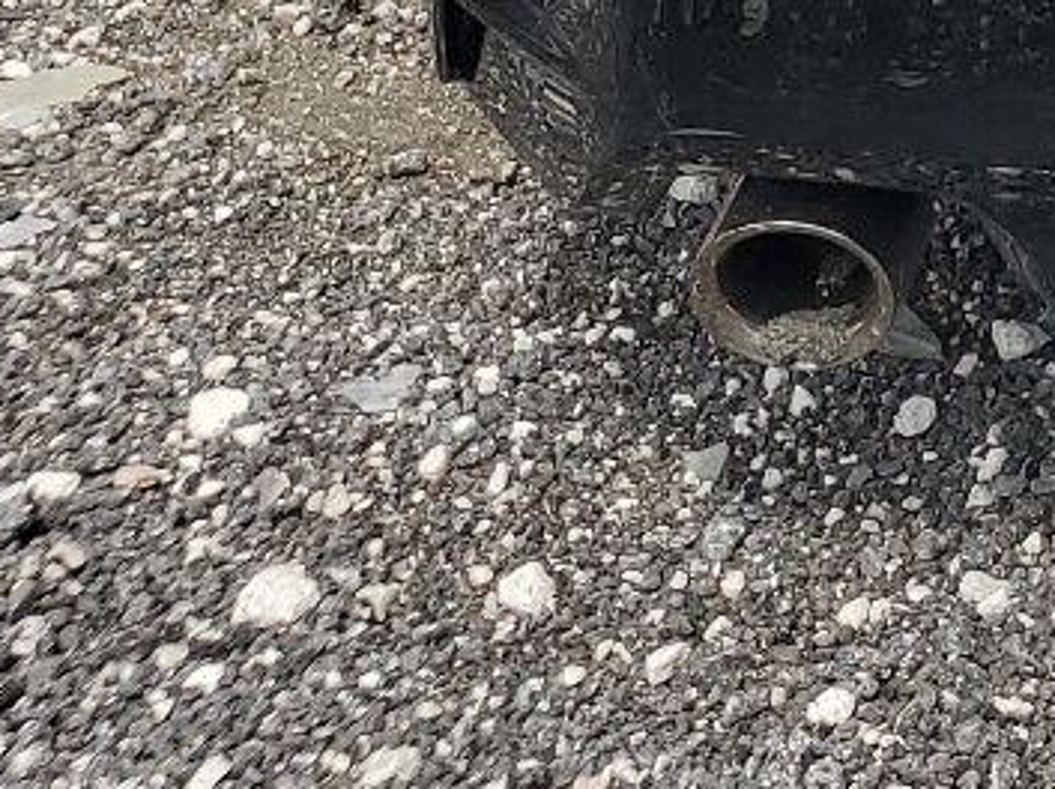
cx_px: 1826
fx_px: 3593
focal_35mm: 118
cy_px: -789
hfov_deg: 14.8
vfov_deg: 11.3
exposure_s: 1/2000
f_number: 1.5
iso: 50
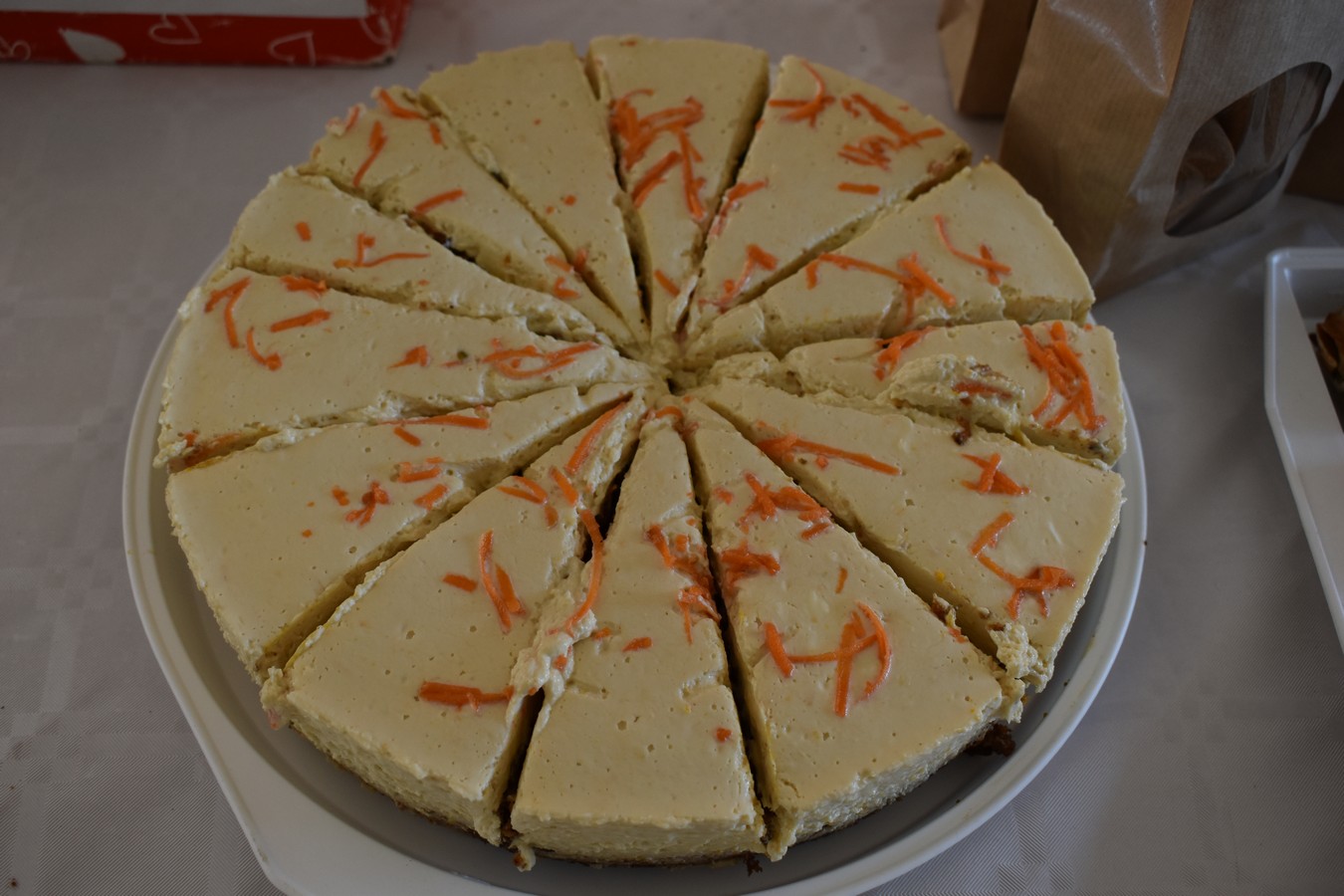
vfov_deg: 35.5
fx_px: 1400
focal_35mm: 38
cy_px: 448
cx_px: 672
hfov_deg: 51.3
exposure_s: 1/60
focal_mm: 25
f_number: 5.6
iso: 560
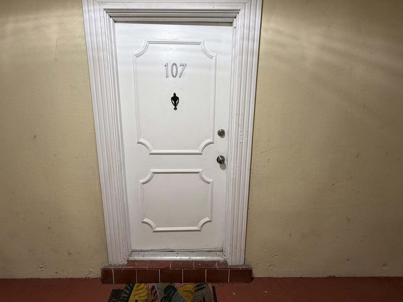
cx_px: 191
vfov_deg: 78.1
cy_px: 144
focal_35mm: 16
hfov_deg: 94.4
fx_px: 186
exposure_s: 1/60
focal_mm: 2.22
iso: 200
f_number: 2.2
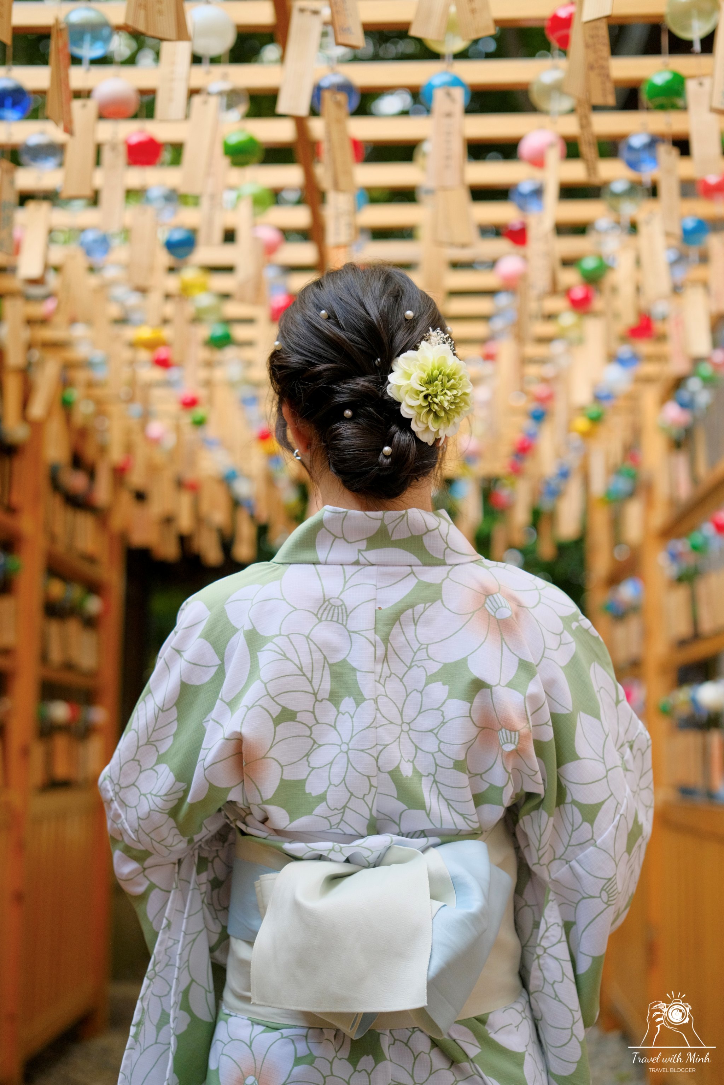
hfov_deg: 27.0
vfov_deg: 39.6
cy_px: 542
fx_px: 1508
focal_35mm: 50
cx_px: 362
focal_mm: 33
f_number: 2
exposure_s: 1/1900
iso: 800
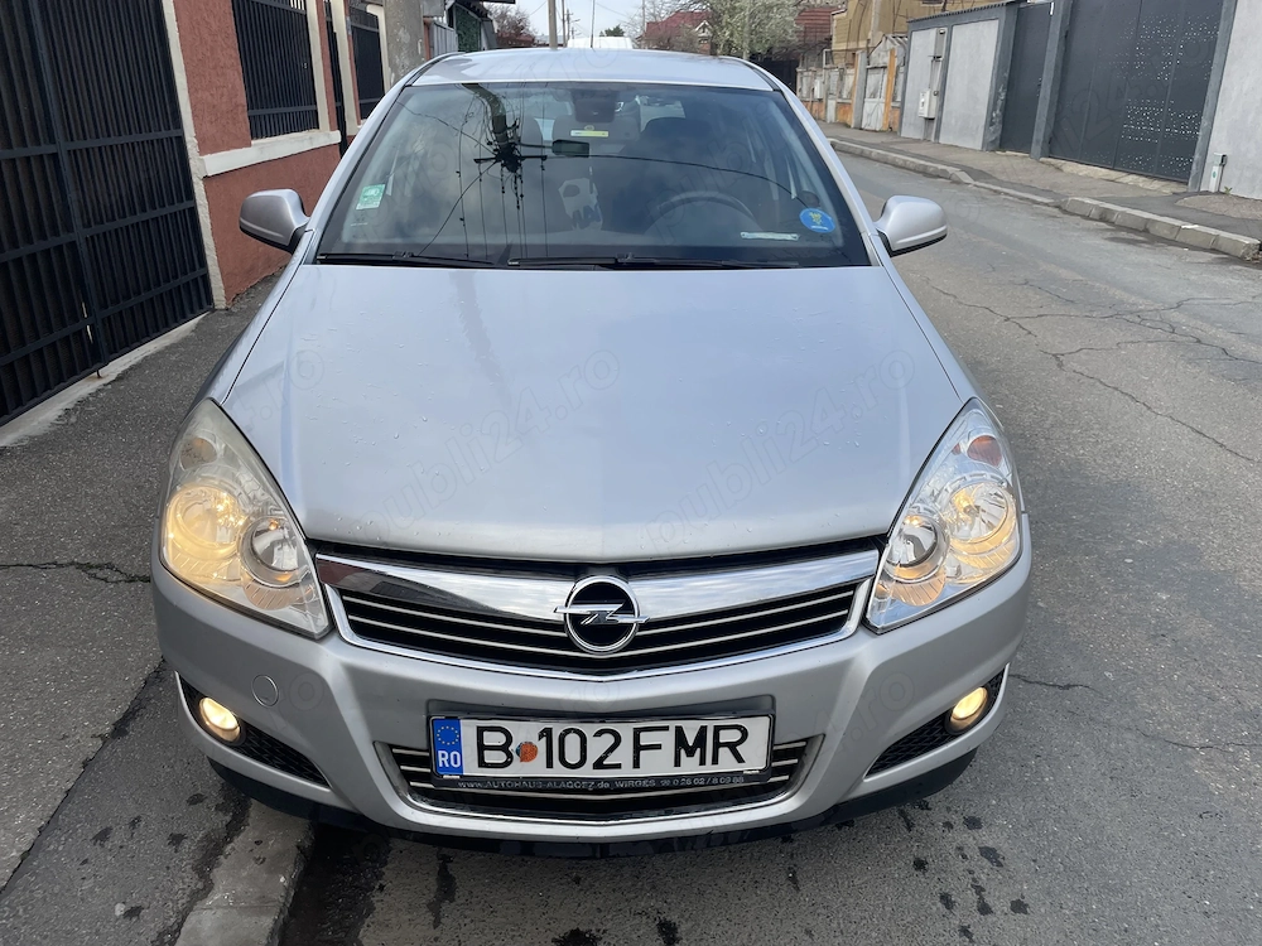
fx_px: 948
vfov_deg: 53.1
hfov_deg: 67.3
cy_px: 473
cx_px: 631
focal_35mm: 26
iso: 32
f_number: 1.6
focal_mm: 4.2
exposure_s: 1/636
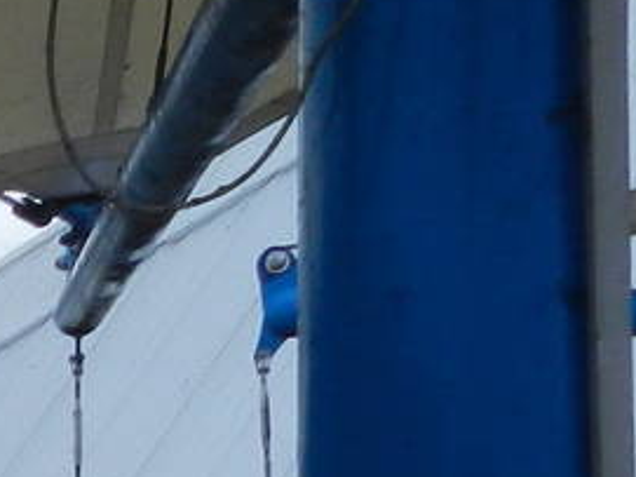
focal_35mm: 136
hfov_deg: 11.5
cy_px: 1017
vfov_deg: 9.9
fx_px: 2498
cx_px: -972
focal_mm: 4
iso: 160
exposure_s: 1/1000
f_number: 4
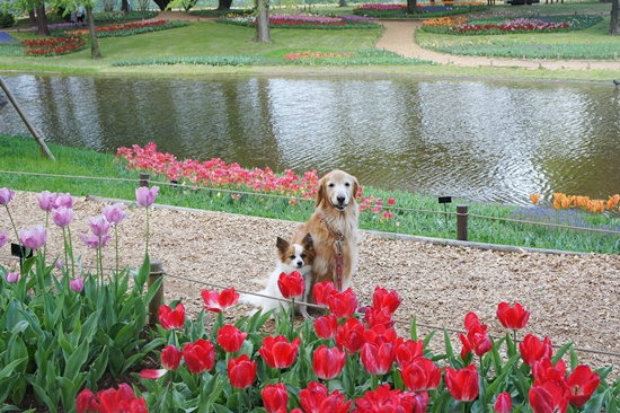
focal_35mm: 39
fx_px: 671
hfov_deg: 49.6
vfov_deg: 34.2
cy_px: 206
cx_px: 310
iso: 200
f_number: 5.6
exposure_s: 1/60
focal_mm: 26
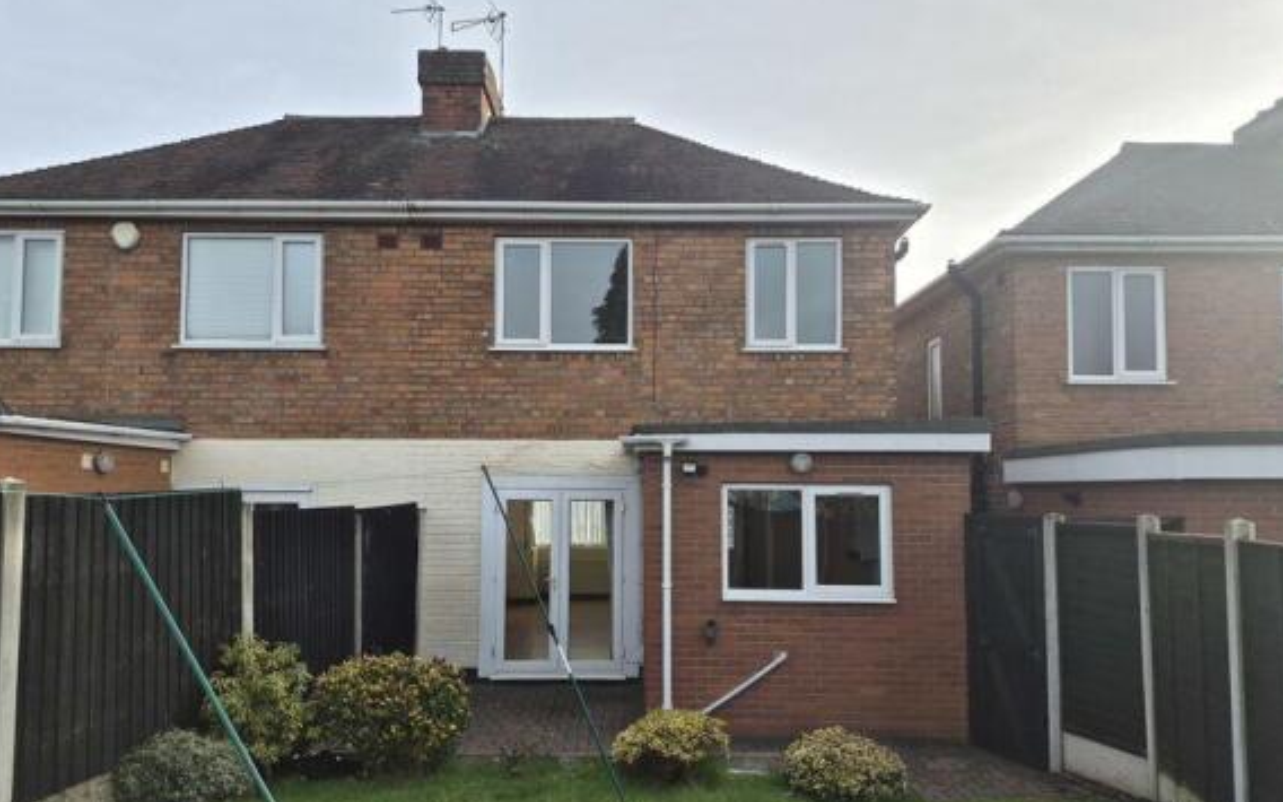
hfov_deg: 72.5
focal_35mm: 25
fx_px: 874
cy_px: 444
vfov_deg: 49.2
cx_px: 634
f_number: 1.8
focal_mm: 5.4
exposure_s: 1/7696
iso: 64
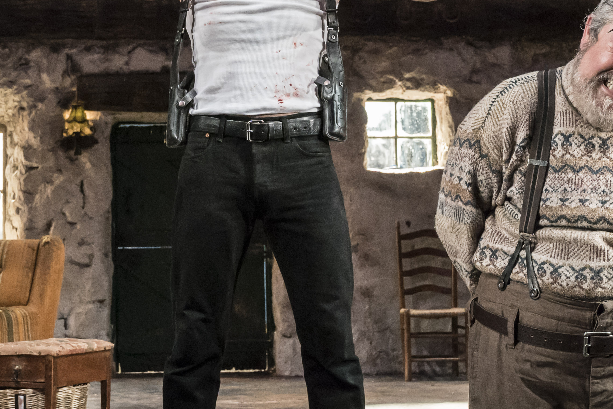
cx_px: 249
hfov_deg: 28.4
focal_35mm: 71
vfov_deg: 19.2
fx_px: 1209
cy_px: 206
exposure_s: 1/200
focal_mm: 32
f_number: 6.3
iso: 5000
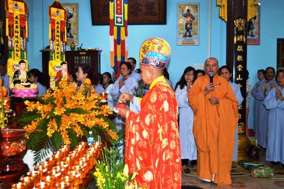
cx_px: 142
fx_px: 307
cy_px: 94
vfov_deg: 34.2
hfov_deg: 49.6
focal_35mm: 39
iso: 500
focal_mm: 26
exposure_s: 1/60
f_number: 4.2
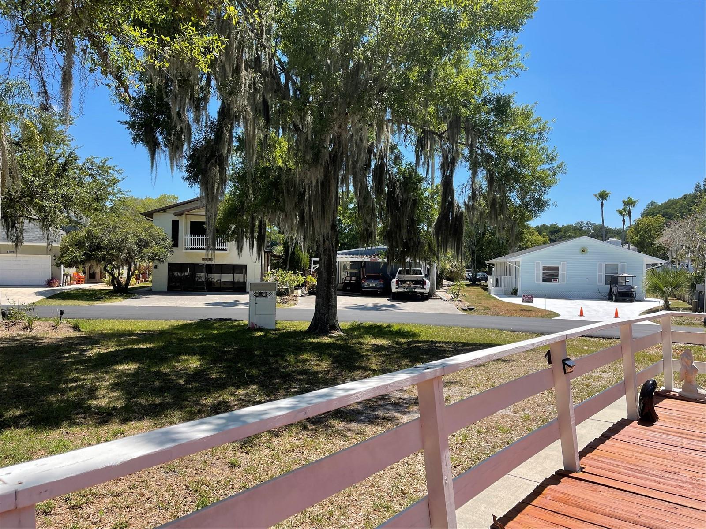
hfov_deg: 67.3
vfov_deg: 53.1
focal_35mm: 26
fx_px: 530
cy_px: 264
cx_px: 353
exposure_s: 1/2786
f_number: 1.6
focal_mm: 5.1
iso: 32
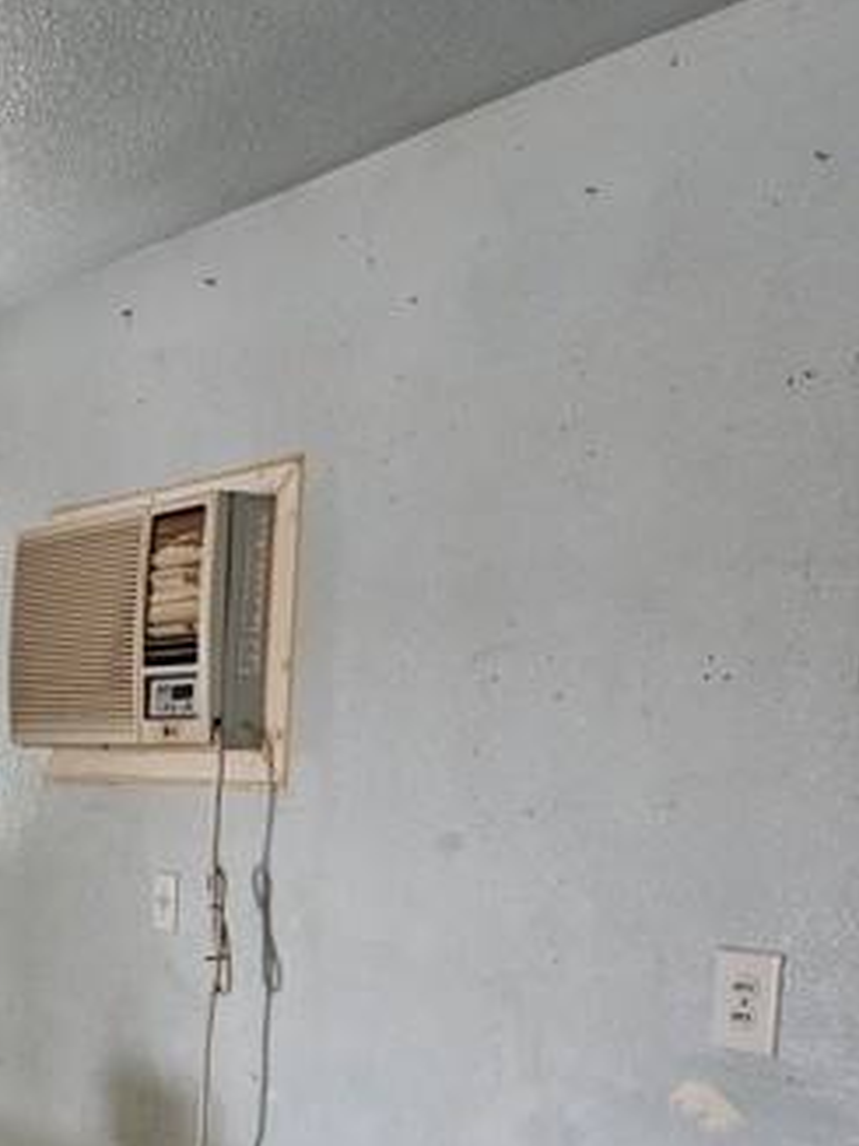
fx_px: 1490
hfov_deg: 30.4
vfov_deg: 40.2
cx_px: 53
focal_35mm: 45
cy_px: 936
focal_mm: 5.4
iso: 250
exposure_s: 1/120
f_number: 1.8
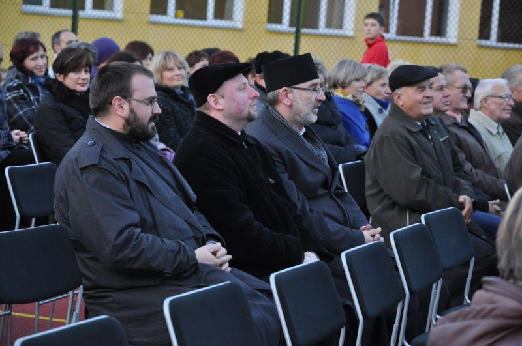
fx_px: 1846
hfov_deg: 16.1
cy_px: 173
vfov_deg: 10.7
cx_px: 261
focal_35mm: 128
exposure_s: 1/60
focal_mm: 85
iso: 1000
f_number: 6.3
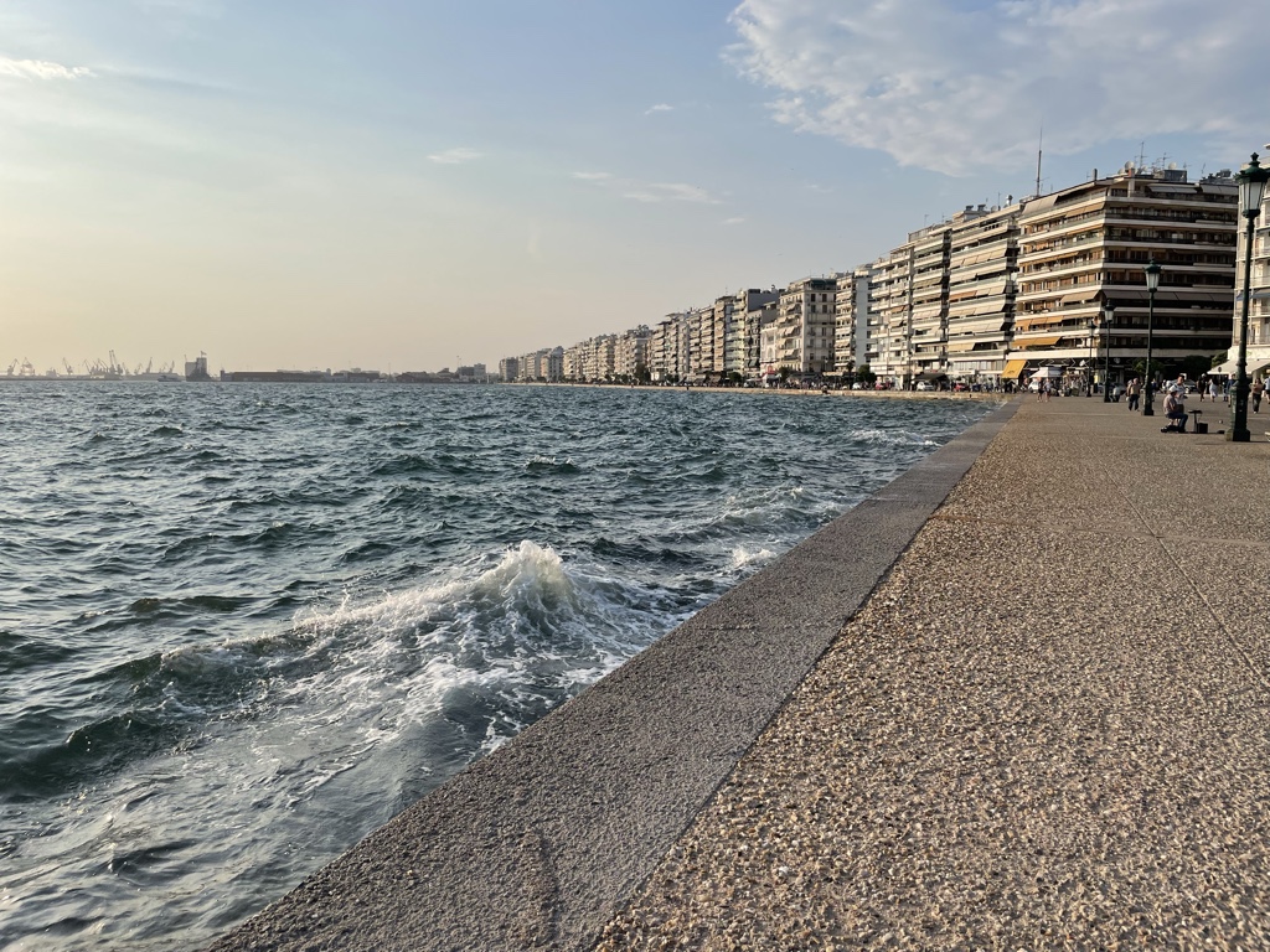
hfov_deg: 67.3
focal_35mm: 26
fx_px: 954
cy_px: 476
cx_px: 635
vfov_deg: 53.1
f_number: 1.6
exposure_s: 1/3861
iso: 32
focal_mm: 4.2
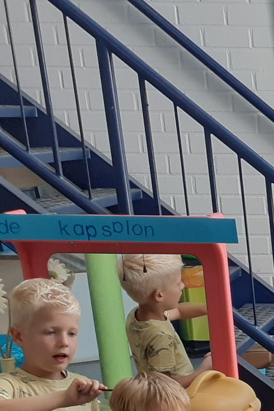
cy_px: 458
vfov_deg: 21.8
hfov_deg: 13.1
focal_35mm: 88
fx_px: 1005
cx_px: 578
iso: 40
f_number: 1.9
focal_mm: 3.6
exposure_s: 1/103
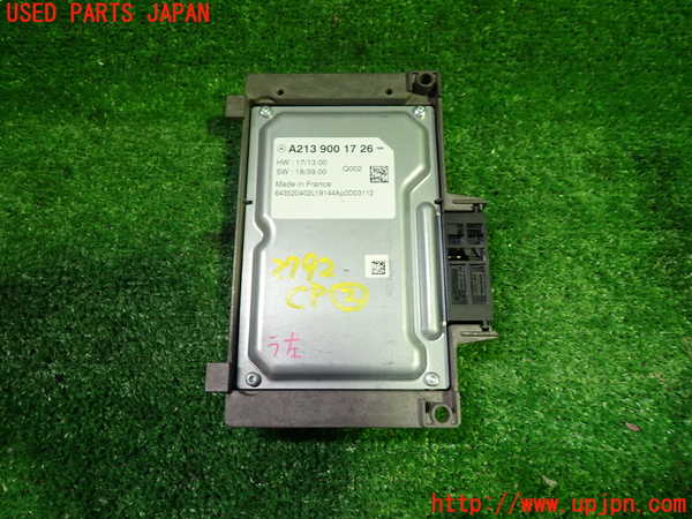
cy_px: 260
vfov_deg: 54.9
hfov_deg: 69.4
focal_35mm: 25
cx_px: 346
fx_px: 500
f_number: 2
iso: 200
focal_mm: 4.5
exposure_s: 1/60
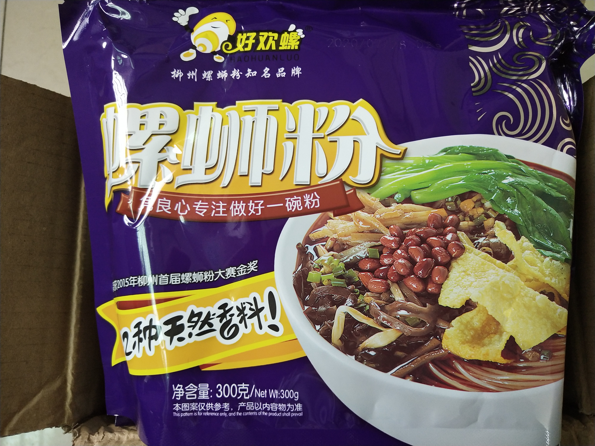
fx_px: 516
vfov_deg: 46.8
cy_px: 223
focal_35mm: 30
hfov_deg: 60.0
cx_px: 298
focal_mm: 3.95
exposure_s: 1/33.3
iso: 396
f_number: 1.8
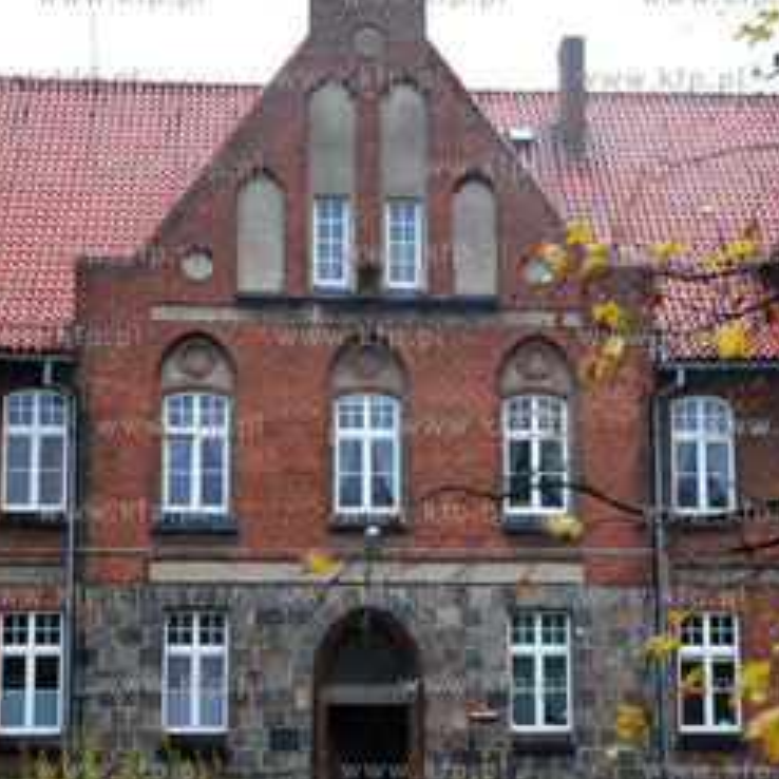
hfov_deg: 21.9
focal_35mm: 79
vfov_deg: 21.9
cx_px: 383
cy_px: 421
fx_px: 2011
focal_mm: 38
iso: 800
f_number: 4.2
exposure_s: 1/160
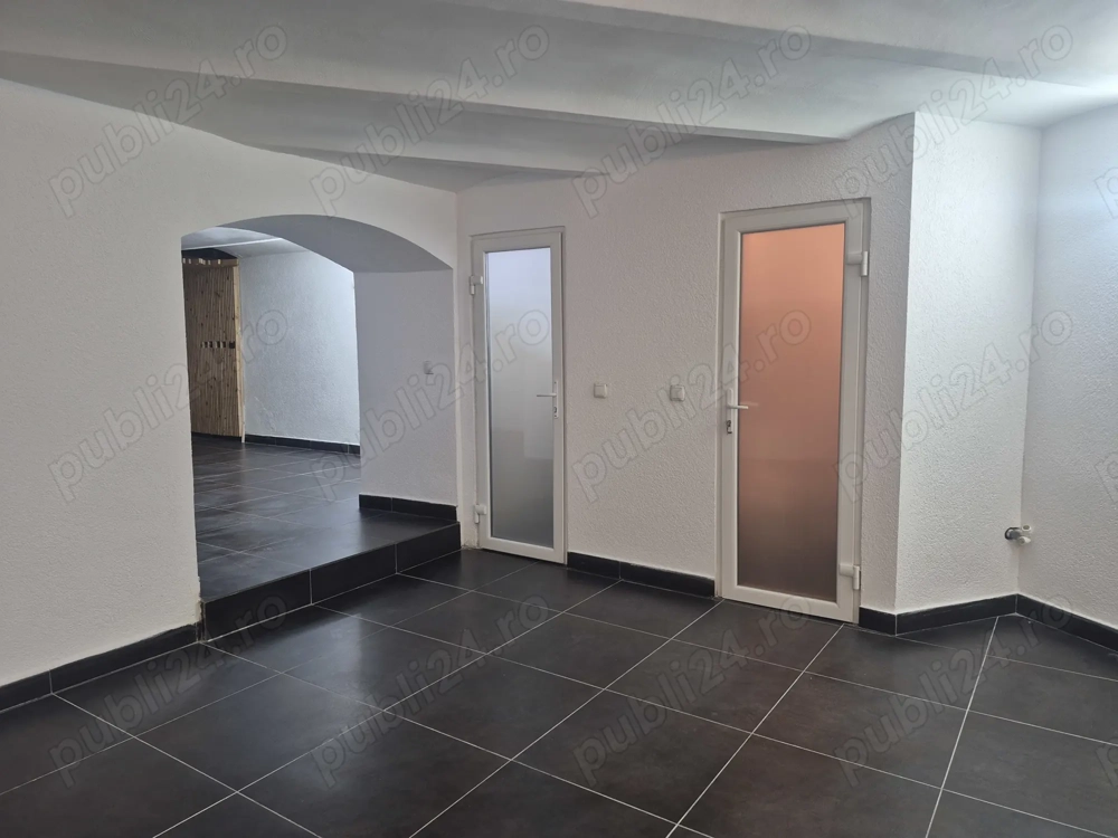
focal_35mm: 23
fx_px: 743
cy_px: 419
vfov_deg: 58.9
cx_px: 559
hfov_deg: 73.9
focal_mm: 5.4
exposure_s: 1/100
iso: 250
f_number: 1.8
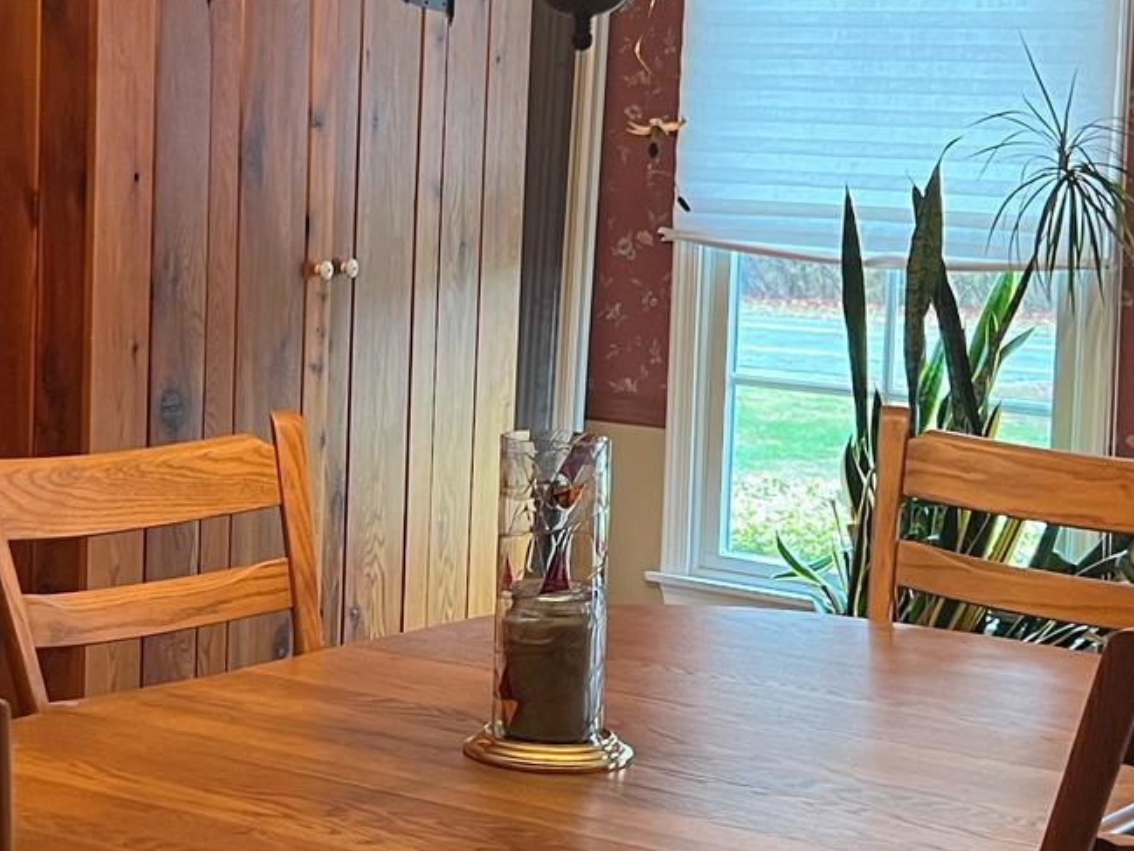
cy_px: 325
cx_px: 330
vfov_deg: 18.0
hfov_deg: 23.7
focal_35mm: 82
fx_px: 2687
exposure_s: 1/60
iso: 125
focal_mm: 5.7
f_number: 1.5
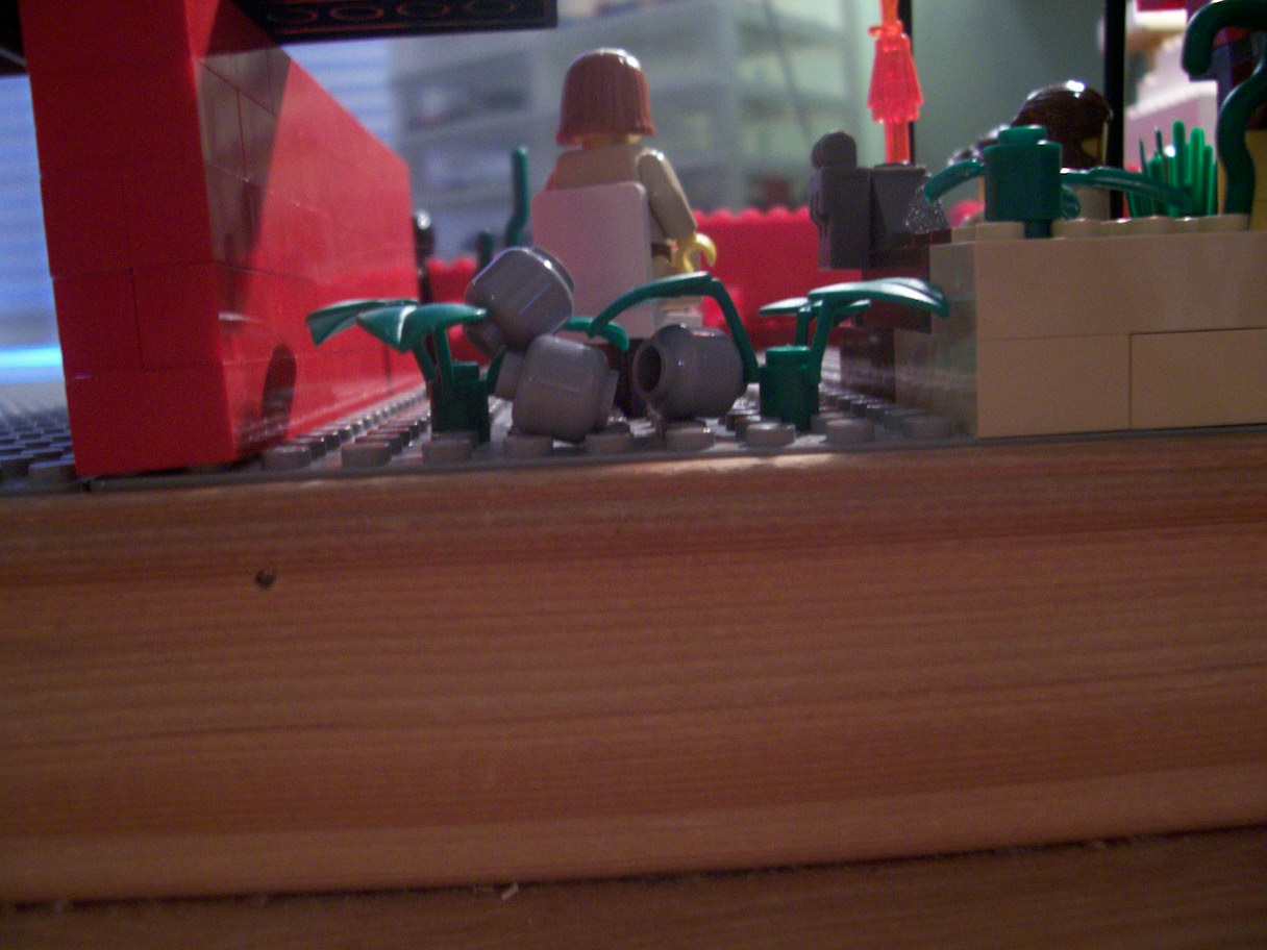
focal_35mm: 34
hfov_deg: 54.0
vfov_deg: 41.8
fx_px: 1244
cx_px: 634
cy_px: 475
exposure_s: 1/8
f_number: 2.7
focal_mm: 5.6
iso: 160
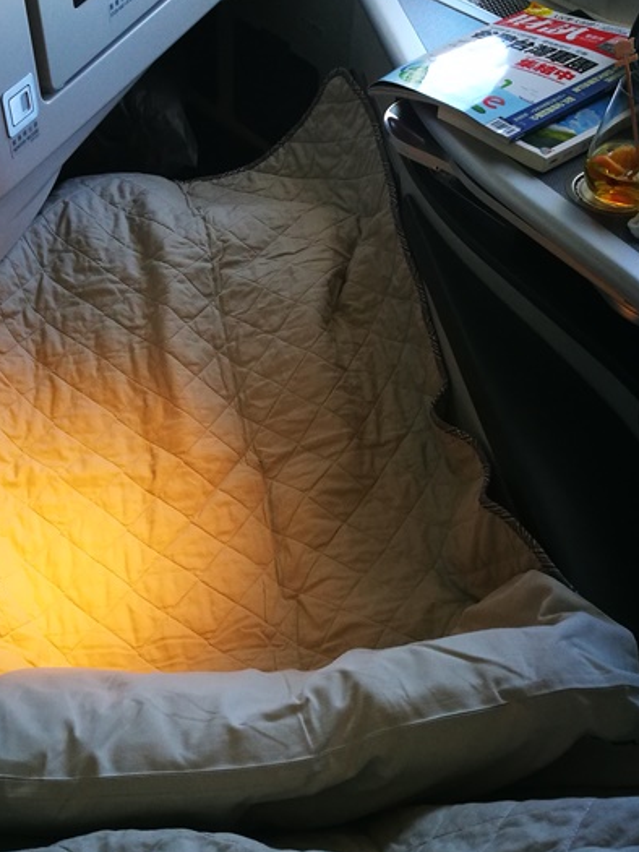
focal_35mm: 37
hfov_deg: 38.3
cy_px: 498
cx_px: 225
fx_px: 910
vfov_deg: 49.9
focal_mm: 4.5
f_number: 2.2
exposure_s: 1/30
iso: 200
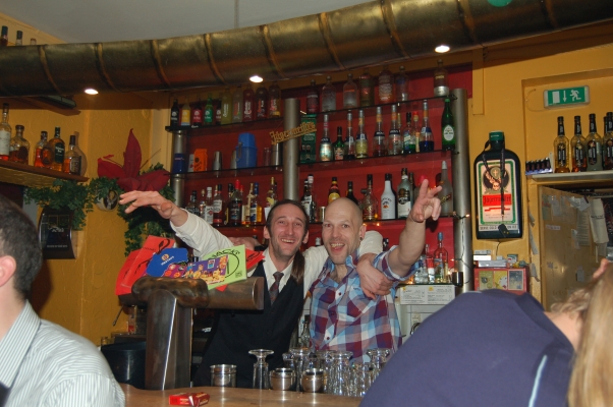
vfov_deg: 36.8
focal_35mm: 36
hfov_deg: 53.2
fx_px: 612
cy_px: 204
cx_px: 306
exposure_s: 1/60
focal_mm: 24
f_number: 4
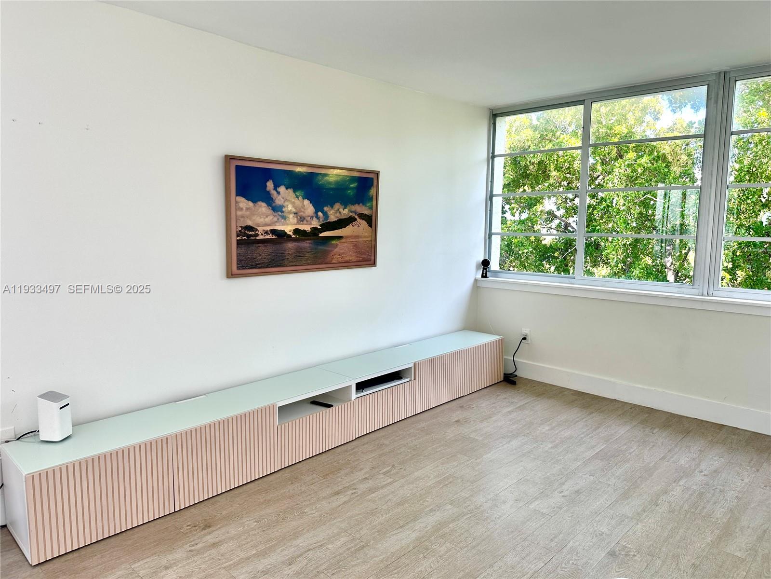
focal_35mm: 24
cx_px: 386
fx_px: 535
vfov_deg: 56.8
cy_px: 290
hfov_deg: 71.6
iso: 64
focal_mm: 6.86
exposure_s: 1/226
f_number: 1.78
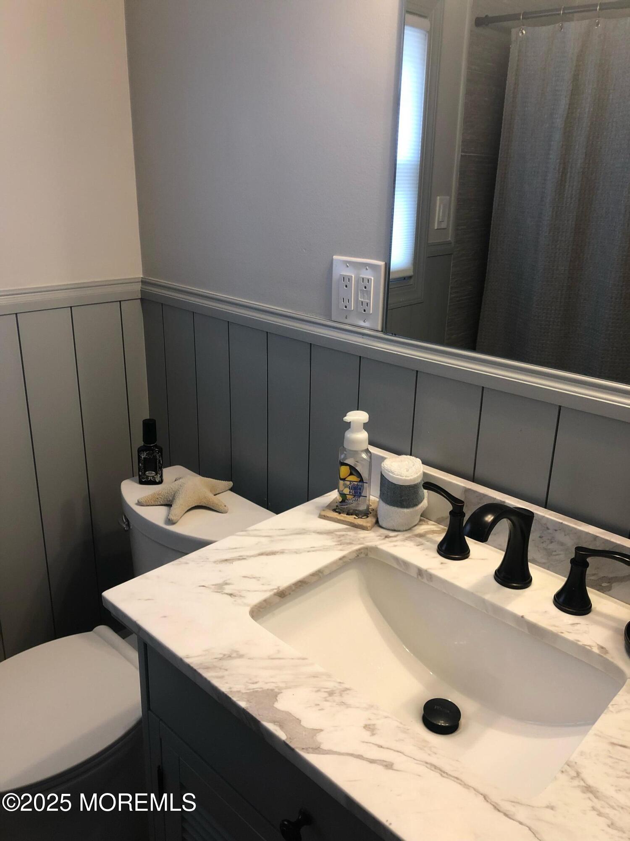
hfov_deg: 49.7
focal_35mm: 28
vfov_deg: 63.4
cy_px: 420
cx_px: 315
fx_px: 679
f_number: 1.8
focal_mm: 4
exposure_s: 1/30
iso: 40
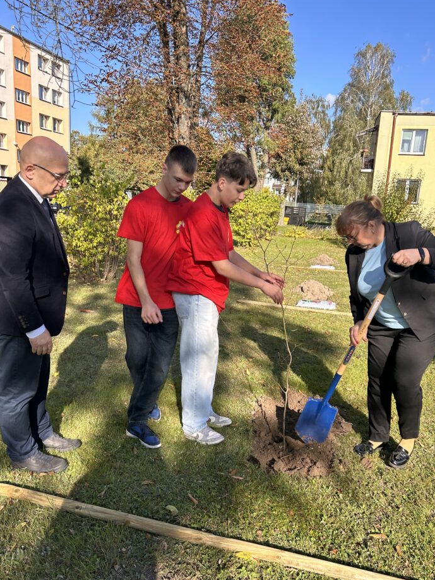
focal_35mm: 29
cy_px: 305
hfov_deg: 48.2
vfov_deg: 61.6
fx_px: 486
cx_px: 232
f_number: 1.5
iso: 50
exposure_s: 1/1511
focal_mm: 5.7
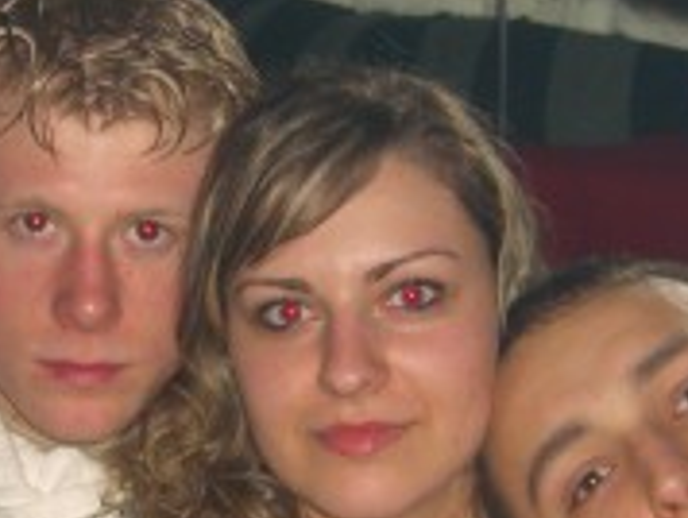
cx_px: 263
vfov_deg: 11.6
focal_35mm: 128
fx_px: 2547
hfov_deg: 15.4
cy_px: 398
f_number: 2.8
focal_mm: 7.9
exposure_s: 1/60
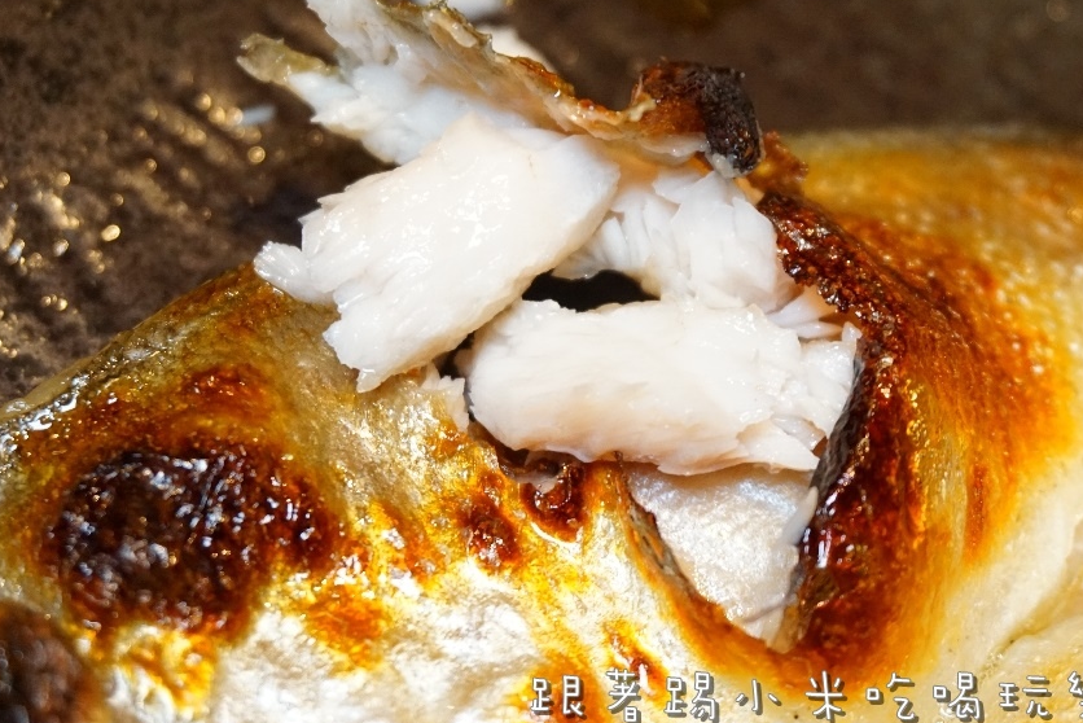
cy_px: 293
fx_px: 1824
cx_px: 539
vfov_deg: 22.4
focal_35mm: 61
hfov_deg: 33.1
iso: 2000
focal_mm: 33
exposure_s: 1/60
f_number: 5
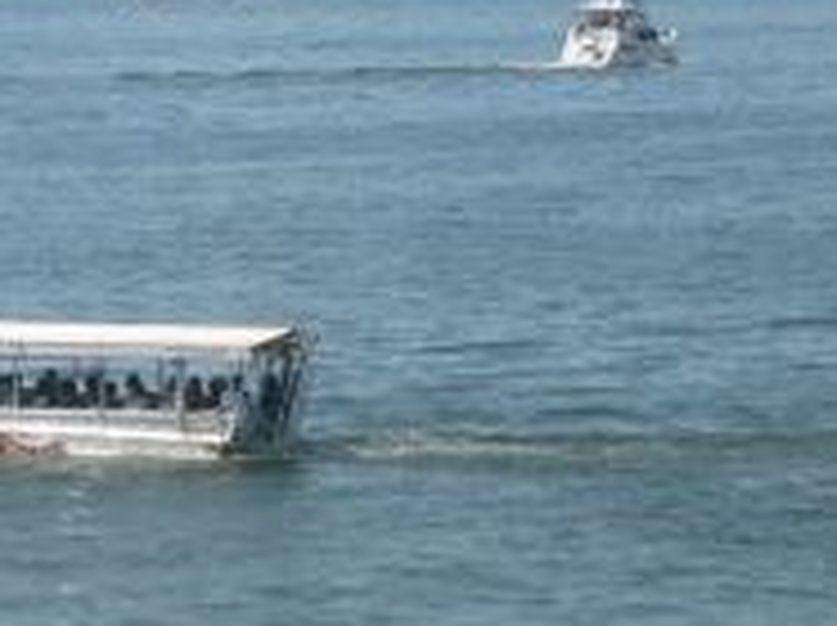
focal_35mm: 304
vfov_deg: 4.9
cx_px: 43
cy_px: 59
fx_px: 7341
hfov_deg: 6.5
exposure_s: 1/125
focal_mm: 17.4
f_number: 12.4
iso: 80
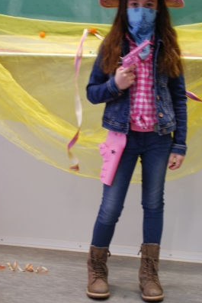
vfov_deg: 21.8
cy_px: 145
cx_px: 111
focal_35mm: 94
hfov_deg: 14.6
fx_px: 787
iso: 400
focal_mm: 55
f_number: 5.6
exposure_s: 1/25
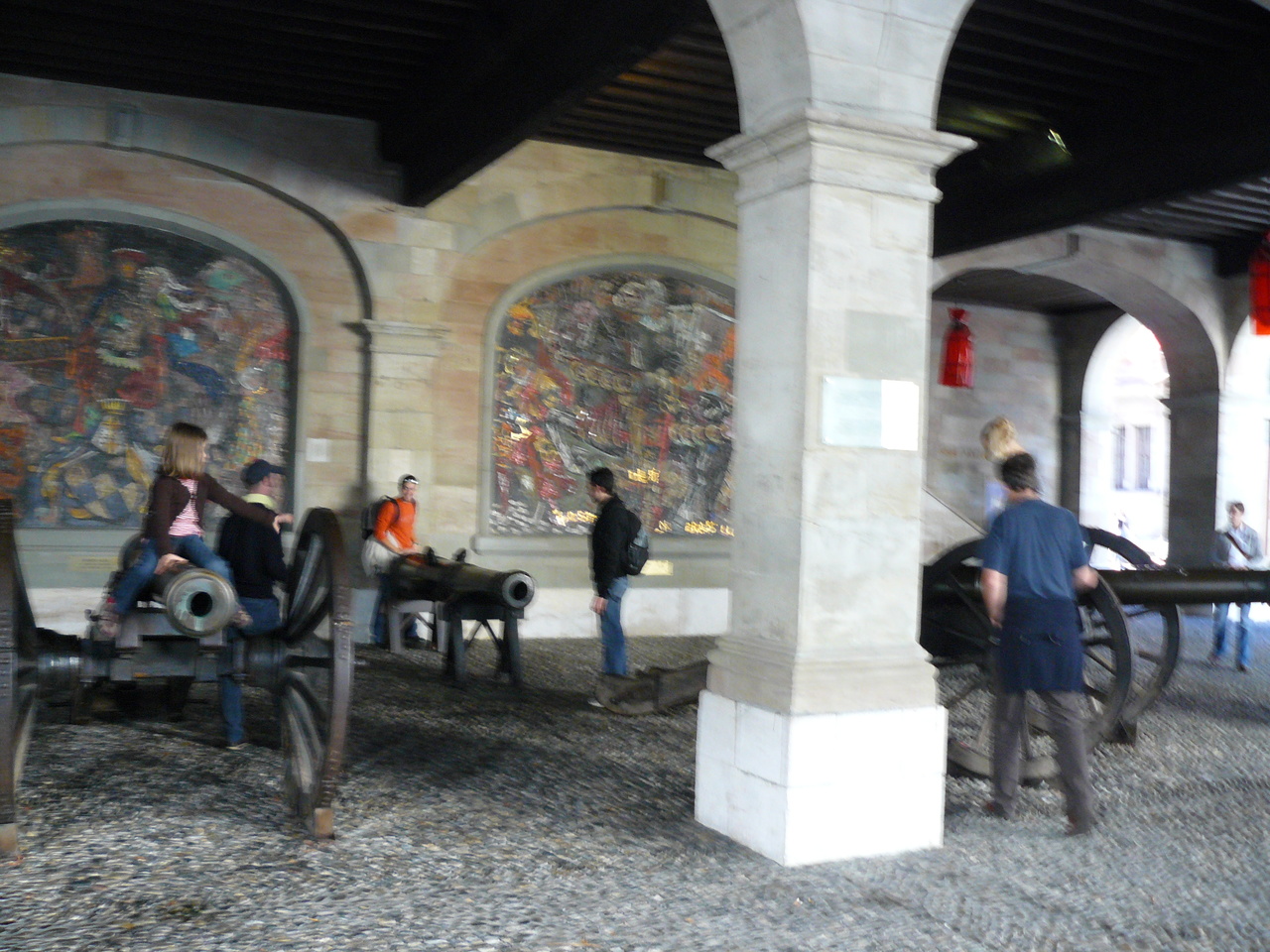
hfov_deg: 51.4
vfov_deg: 39.7
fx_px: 1321
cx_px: 635
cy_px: 476
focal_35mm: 36
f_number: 2.8
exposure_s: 1/15
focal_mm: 6
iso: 200
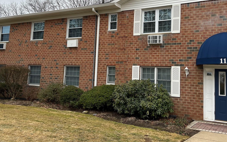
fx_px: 241
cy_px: 49
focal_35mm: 39
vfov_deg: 32.6
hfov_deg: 50.4
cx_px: 112
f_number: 1.5
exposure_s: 1/666
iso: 50
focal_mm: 5.7
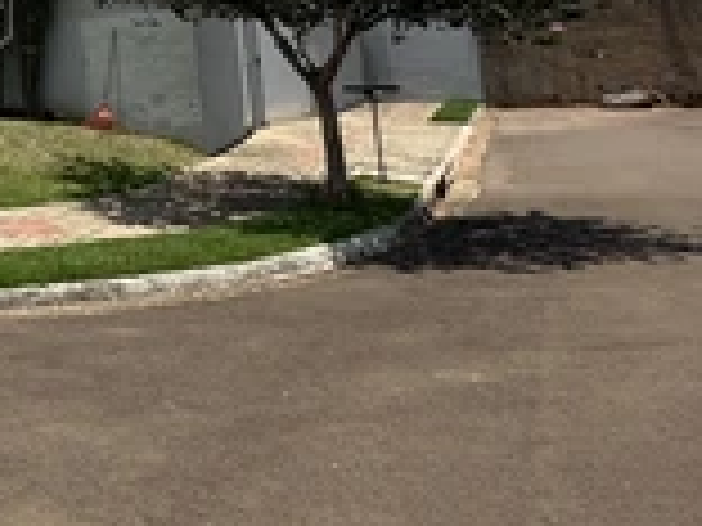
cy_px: -31
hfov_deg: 27.9
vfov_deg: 30.5
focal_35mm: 43
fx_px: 872
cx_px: -369
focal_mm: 2.22
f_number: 2.2
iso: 50
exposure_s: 1/1689
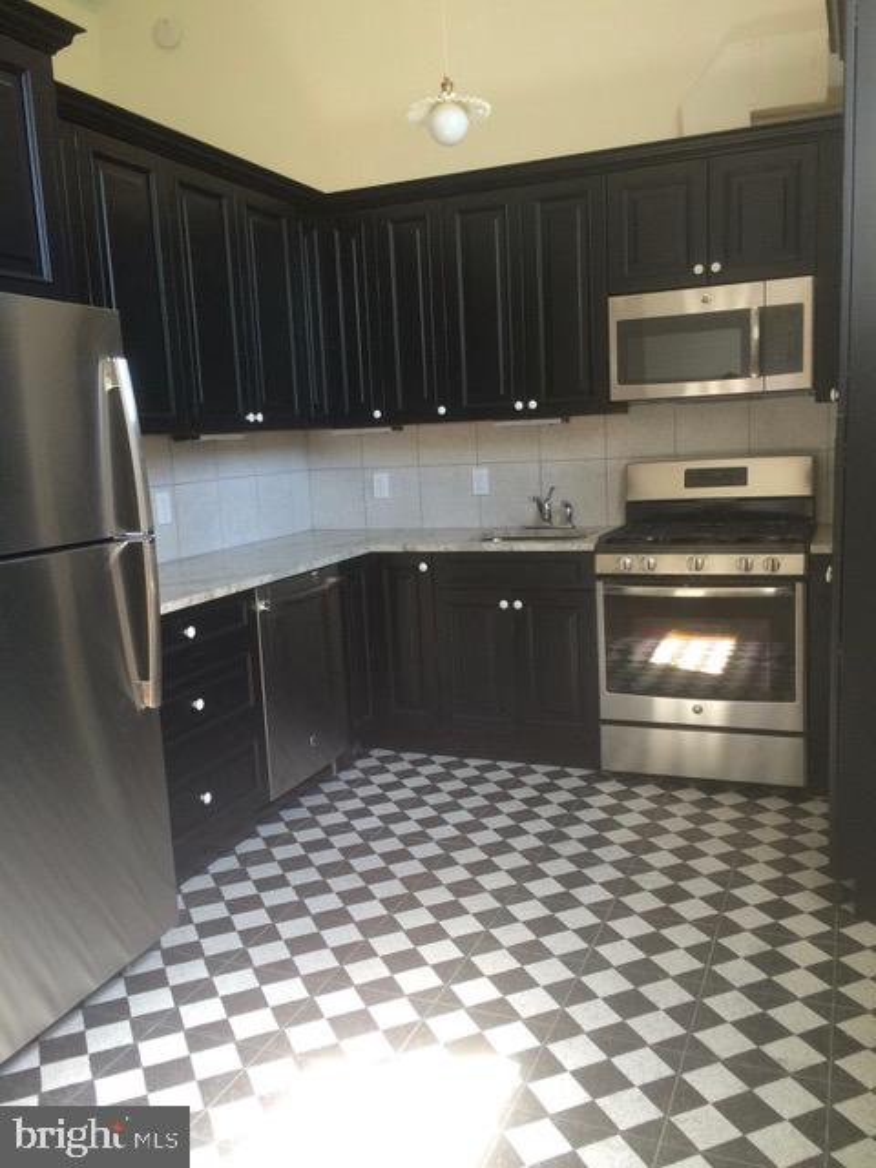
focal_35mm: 29
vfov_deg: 61.7
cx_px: 438
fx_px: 979
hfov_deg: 48.2
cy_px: 584
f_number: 2.2
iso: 50
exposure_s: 1/30
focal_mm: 4.15
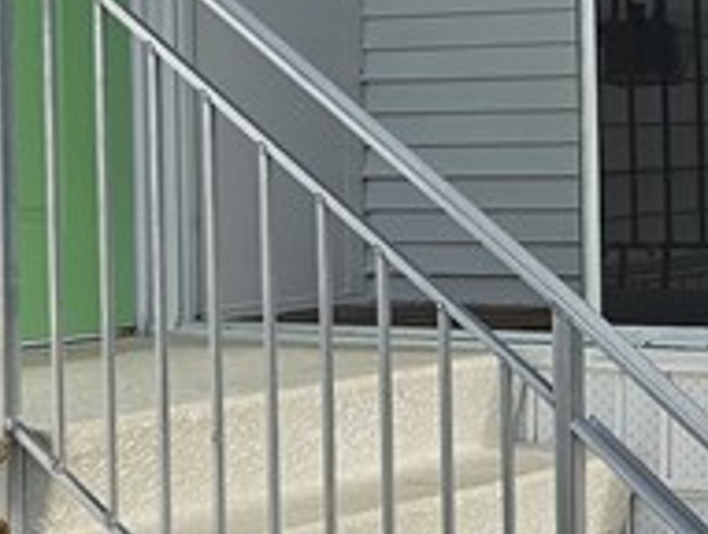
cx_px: 853
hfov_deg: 15.4
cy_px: 182
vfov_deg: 12.1
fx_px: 2520
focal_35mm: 123
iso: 25
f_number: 1.8
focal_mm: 5.4
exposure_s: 1/3034
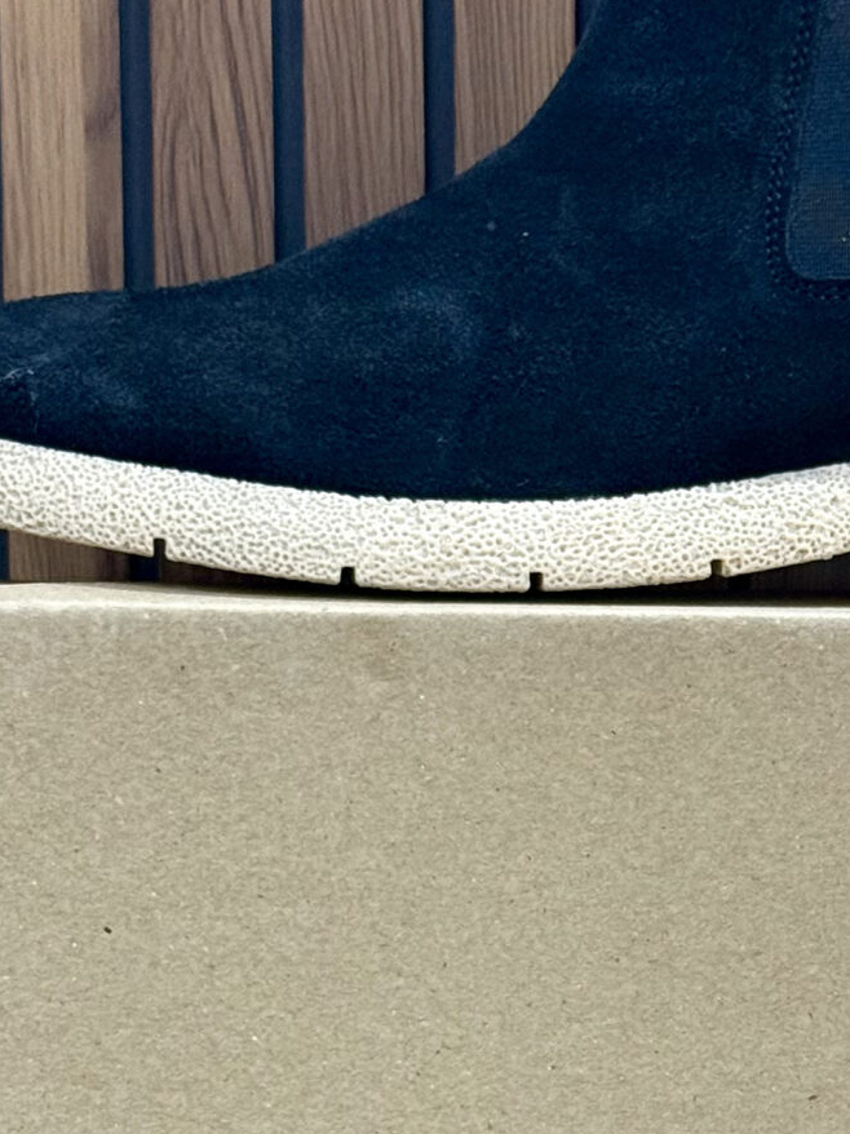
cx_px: 774
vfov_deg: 14.0
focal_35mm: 140
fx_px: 4586
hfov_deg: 10.5
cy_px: 954
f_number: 1.78
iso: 160
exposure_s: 1/50
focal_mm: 6.76
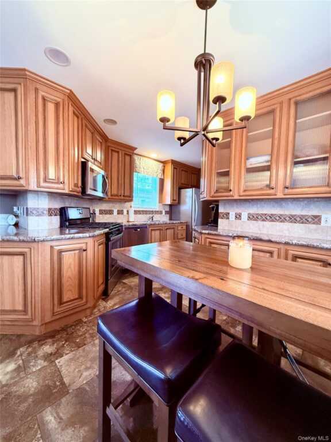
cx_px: 166
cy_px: 221
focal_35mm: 14
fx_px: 178
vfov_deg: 102.1
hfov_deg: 85.7
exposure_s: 1/60
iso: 400
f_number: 2.2
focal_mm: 2.22
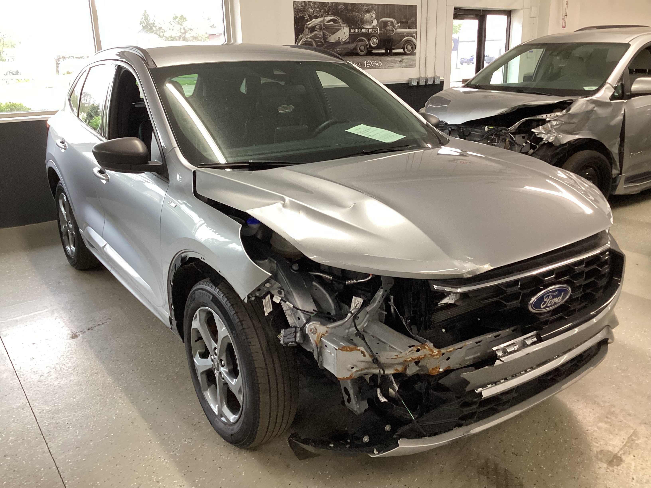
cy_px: 244
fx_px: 583
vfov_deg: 45.4
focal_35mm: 31
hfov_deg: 58.4
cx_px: 326
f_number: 2.4
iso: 200
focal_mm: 3.3
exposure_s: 1/60
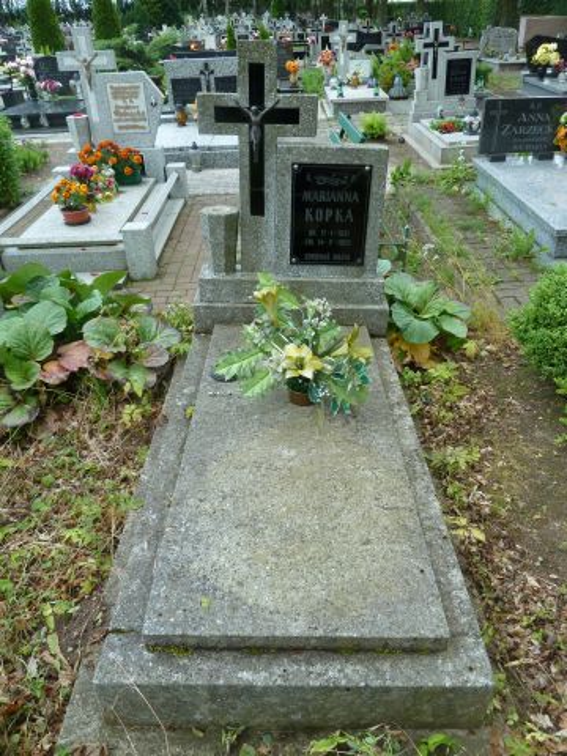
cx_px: 284
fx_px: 546
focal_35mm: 25
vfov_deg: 69.4
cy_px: 378
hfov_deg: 54.9
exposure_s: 1/100
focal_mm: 4.1
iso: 80
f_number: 3.3
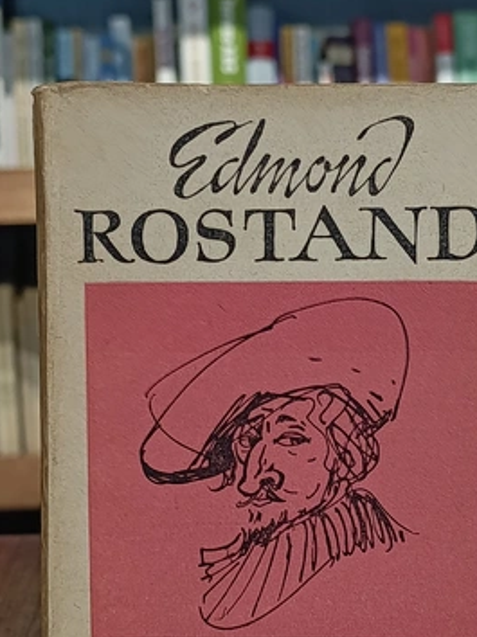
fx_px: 1453
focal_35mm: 79
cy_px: 276
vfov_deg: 24.7
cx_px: 269
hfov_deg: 18.6
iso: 292
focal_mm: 6.11
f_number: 1.65
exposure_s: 1/100
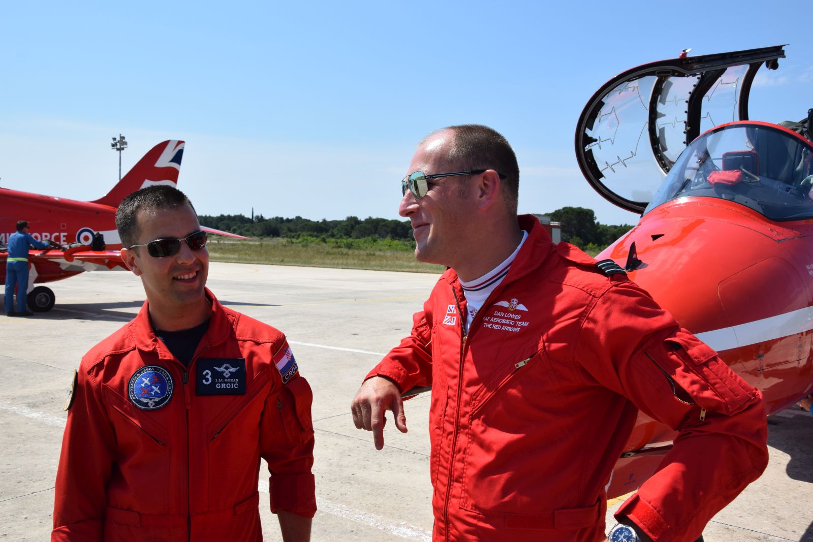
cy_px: 271
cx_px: 406
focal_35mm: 36
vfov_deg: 36.9
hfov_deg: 53.1
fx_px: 813
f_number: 10
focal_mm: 24
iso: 200
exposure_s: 1/400
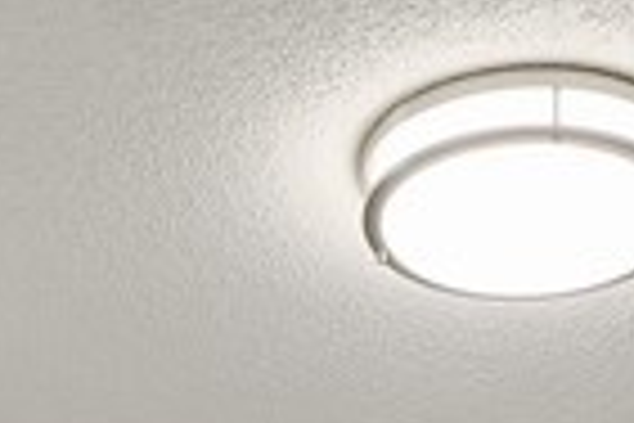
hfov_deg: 16.6
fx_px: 2166
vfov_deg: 8.4
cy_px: 1444
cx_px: 353
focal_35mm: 123
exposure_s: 1/8
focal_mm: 16
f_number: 7.1
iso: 500
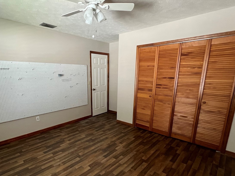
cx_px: 100
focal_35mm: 19
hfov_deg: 84.1
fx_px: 129
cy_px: 107
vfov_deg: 67.9
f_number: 1.8
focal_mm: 1.57
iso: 400
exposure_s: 1/60
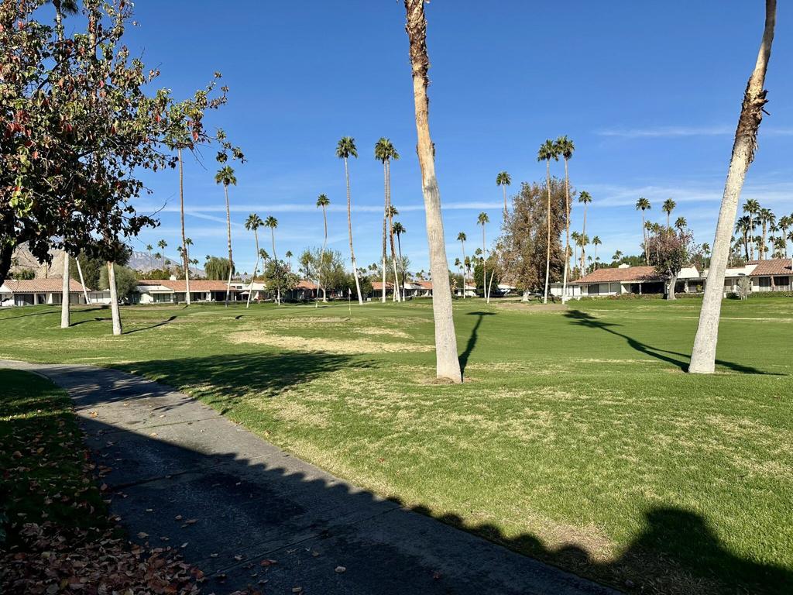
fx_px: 550
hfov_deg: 71.6
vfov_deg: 56.8
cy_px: 298
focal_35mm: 24
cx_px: 396
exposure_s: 1/5848
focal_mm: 6.86
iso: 80
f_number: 1.78
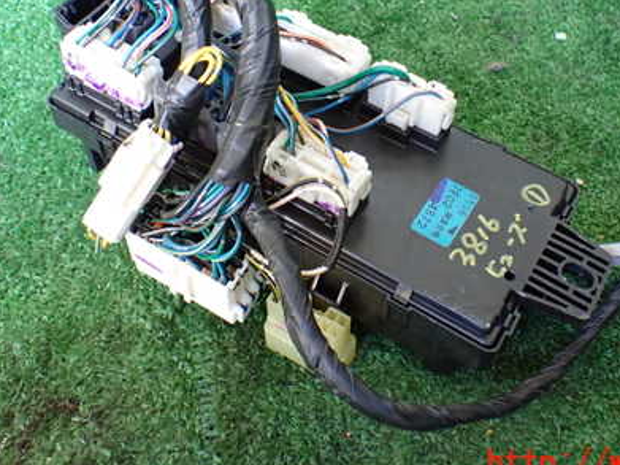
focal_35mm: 46
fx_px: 824
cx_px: 369
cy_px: 127
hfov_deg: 41.1
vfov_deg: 31.1
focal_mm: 5.4
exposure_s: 1/80
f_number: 2.3
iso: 800
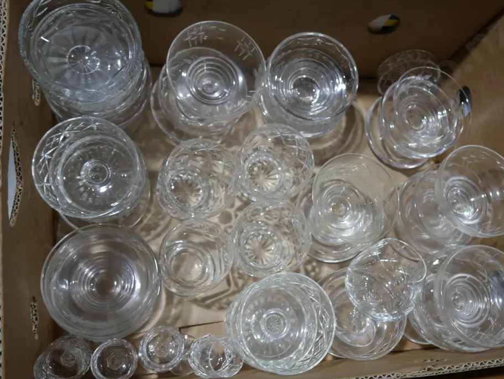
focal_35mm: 36
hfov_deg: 51.2
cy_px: 196
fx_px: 525
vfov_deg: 39.7
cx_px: 283
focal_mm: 16
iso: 200
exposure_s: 1/100
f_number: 3.6
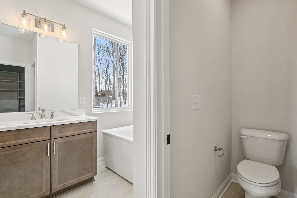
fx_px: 140
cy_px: 100
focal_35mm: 17
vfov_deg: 70.4
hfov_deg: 93.1
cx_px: 159
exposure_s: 1/40
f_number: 8
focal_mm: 14
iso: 100
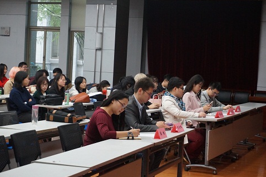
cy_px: 90
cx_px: 135
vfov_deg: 17.7
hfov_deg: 26.3
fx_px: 569
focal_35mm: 77
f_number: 5.6
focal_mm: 50
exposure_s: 1/60
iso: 3200
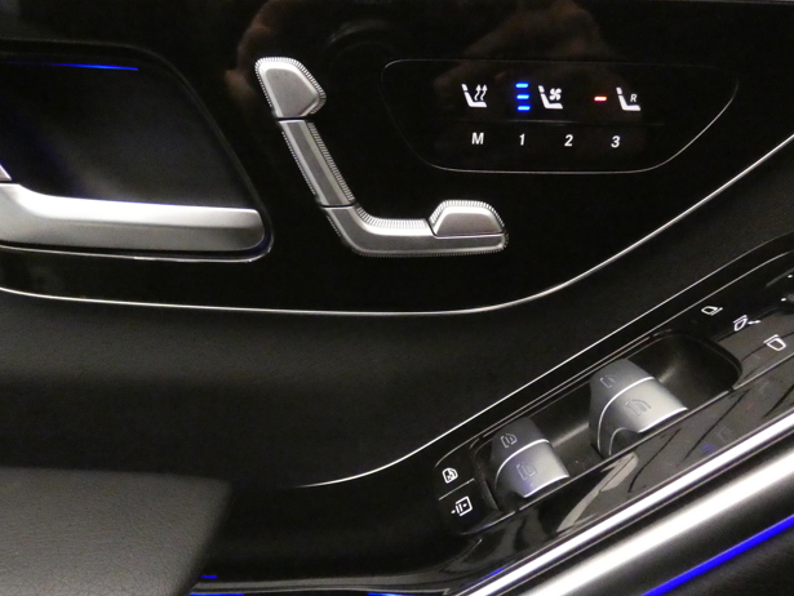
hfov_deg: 66.8
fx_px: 597
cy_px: 310
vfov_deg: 53.1
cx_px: 331
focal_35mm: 26
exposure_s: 1/60
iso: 3200
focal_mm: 3.6
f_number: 2.8
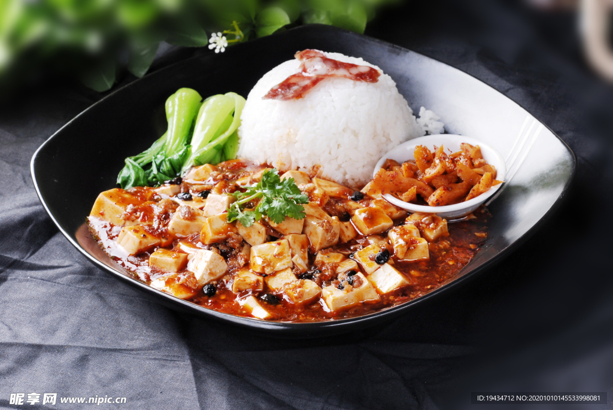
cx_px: 306
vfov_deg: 15.2
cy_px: 205
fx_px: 1534
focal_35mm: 90
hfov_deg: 22.6
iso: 160
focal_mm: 60
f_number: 13
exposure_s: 1/160
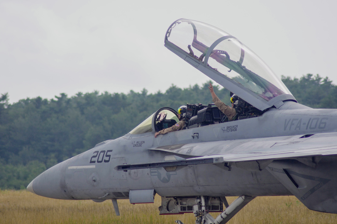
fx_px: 4207
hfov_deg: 4.6
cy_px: 112
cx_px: 168
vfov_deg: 3.0
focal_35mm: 450
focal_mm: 300
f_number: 8
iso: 400
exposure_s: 1/1000
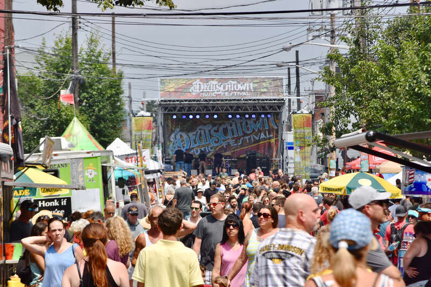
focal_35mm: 218
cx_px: 216
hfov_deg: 9.5
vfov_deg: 6.3
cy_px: 144
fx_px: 2603
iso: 320
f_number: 8
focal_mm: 145
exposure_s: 1/1000
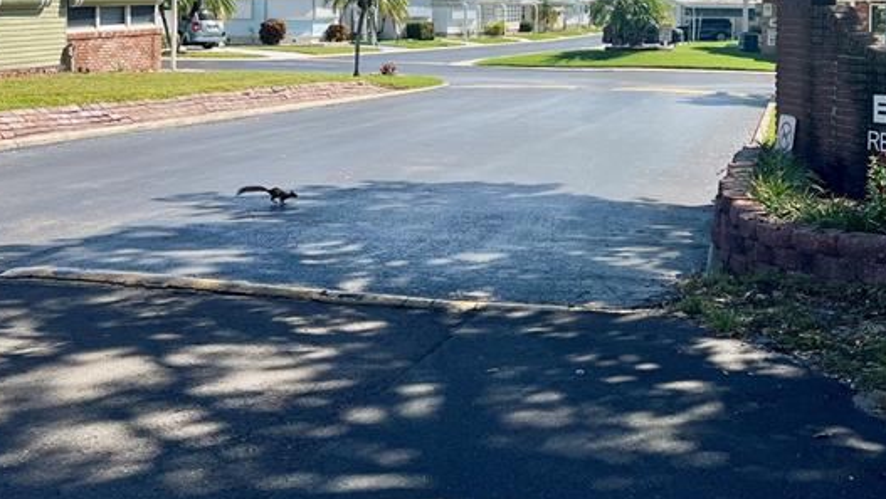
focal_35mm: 55
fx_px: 1293
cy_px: 5
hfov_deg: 37.2
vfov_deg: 21.1
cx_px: 622
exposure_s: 1/5587
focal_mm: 5.7
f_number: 1.5
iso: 50
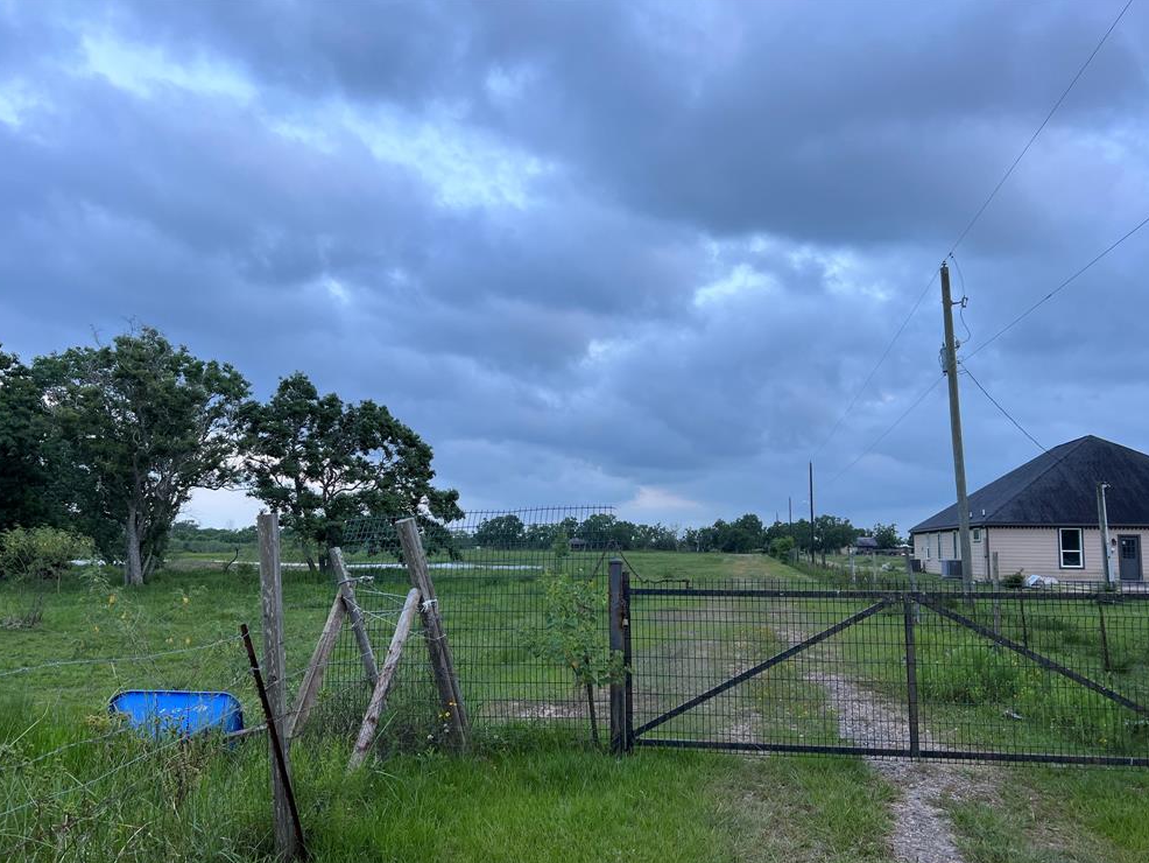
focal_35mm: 27
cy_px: 444
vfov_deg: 51.4
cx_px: 584
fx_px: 896
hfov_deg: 65.3
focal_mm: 5.7
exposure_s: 1/121
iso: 40
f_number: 1.5
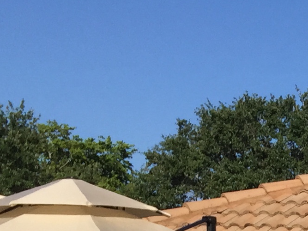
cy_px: 539
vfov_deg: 9.4
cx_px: 688
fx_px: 1263
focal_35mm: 142
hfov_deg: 11.8
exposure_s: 1/2639
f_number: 2.2
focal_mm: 4.15
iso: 32
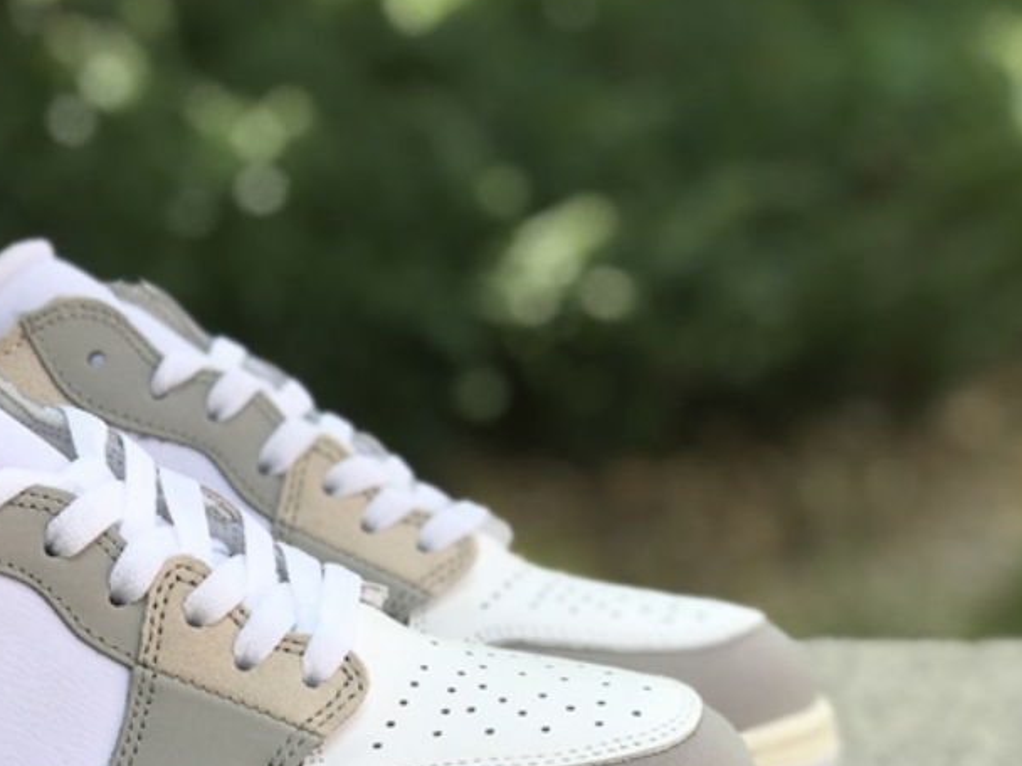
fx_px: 2952
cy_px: 623
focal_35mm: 100
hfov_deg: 19.4
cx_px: 147
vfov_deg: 14.7
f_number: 2.8
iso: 20
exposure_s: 1/187
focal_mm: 6.6
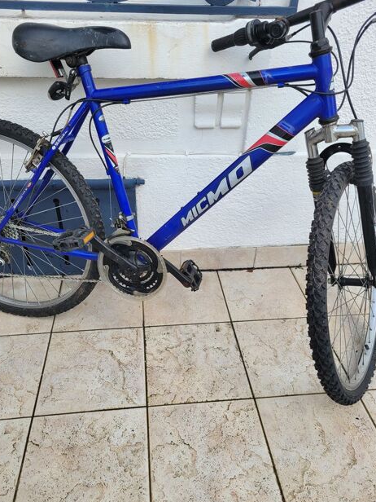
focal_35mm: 27
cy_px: 260
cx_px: 183
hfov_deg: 51.3
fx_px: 391
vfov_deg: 65.3
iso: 40
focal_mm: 5.4
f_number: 1.8
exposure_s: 1/229
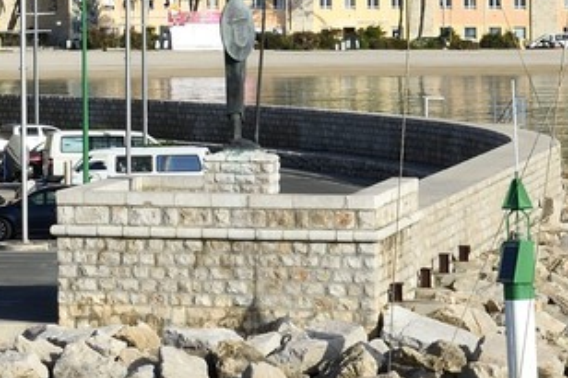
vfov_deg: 4.8
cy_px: -80
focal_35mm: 286
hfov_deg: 6.8
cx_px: -882
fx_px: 4510
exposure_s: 1/200
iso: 200
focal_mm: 55
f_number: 16
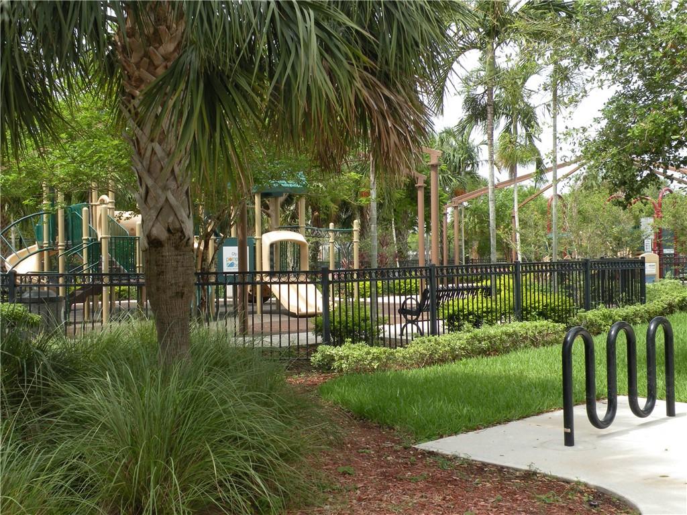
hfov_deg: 44.8
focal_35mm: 42
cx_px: 344
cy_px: 258
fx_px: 834
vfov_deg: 34.3
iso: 64
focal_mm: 7.4
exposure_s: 1/147
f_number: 5
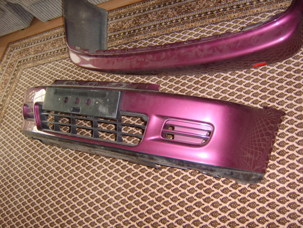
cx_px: 152
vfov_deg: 45.4
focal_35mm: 31
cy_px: 114
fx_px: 271
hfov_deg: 58.4
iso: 141
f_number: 2.7
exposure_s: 1/30
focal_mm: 8.13
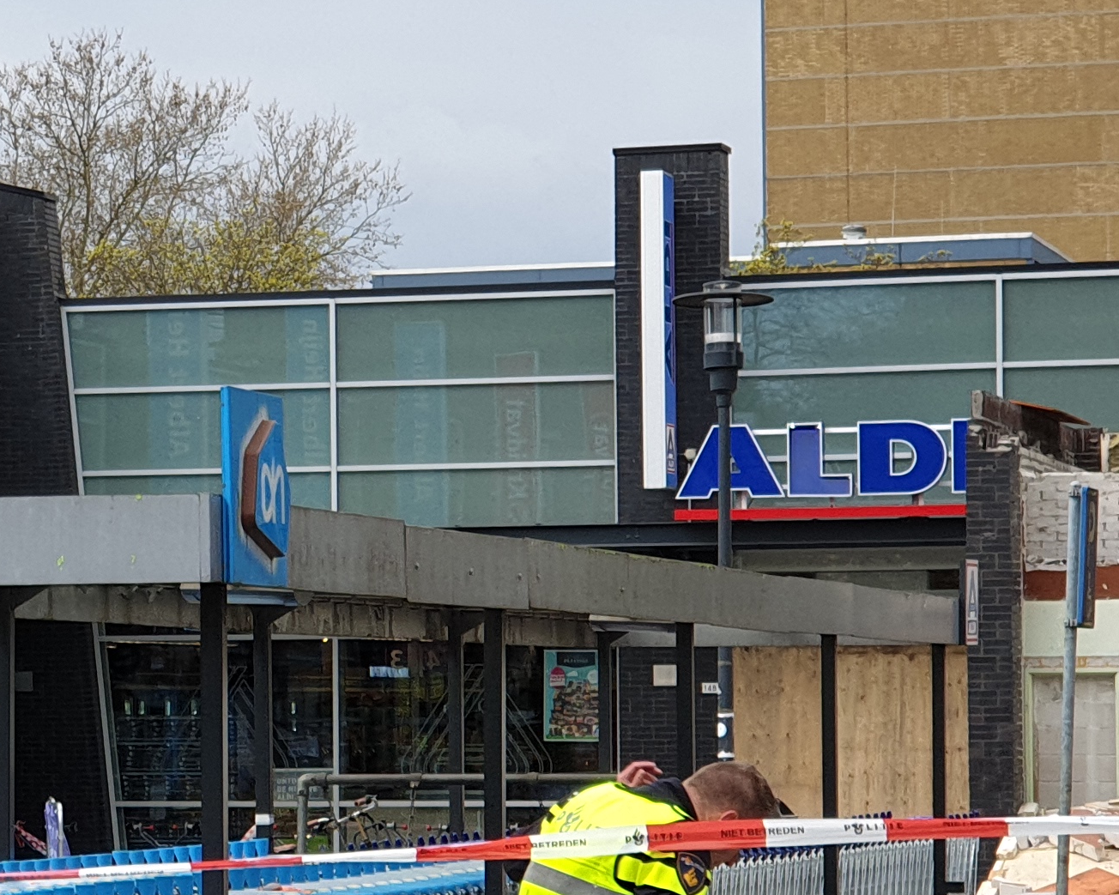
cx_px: -53
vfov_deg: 9.8
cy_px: 539
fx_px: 5199
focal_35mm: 157
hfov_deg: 12.1
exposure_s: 1/320
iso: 25
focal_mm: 6
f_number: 2.4
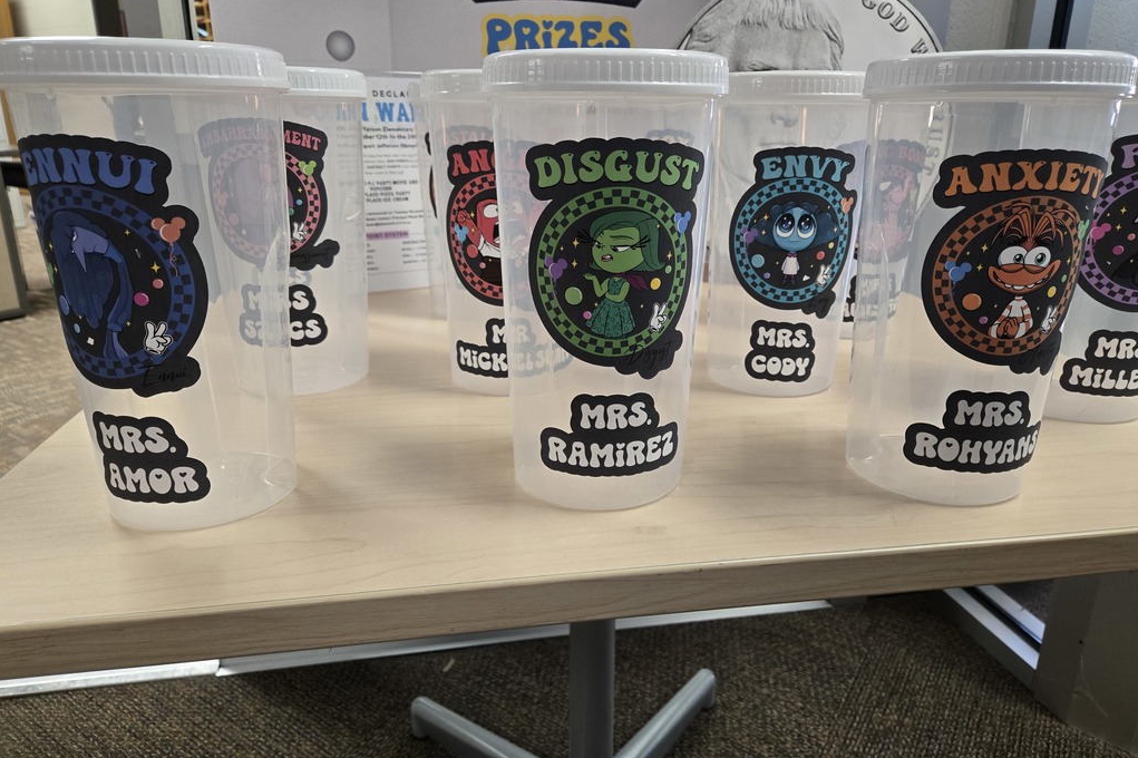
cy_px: 352
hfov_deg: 73.8
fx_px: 758
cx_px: 568
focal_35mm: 24
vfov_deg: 53.1
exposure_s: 1/120
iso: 320
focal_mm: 5.4
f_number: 1.8
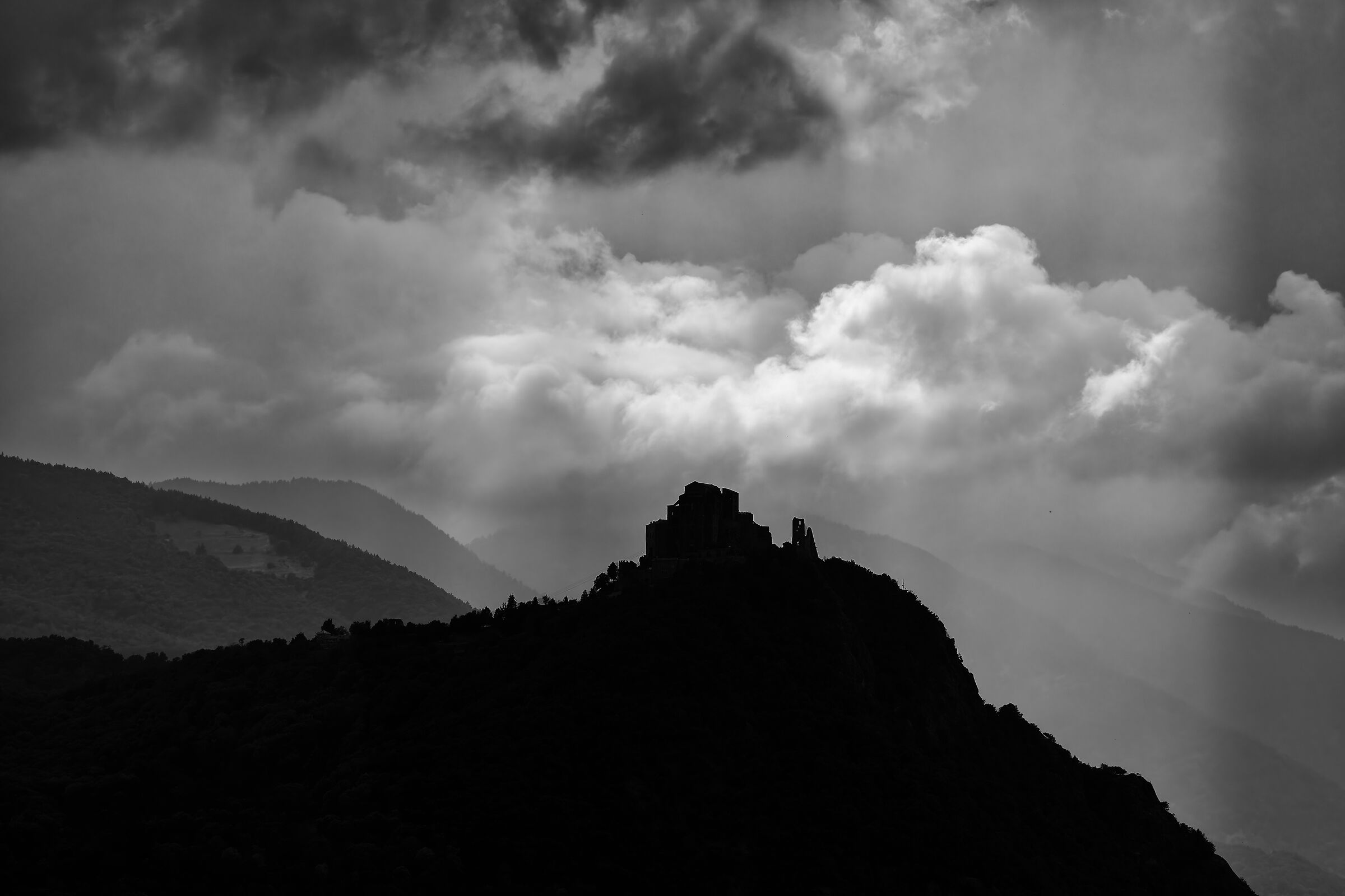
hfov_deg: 6.9
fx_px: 11207
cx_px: 672
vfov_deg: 4.6
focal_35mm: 300
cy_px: 448
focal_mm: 200
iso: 180
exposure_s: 1/1250
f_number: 7.1
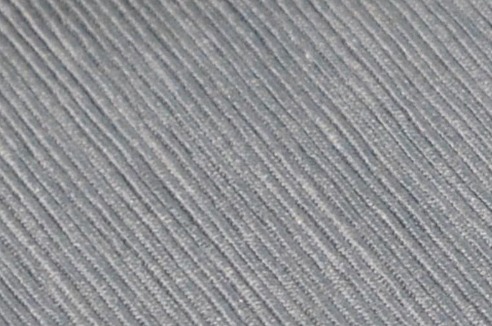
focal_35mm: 483
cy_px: -592
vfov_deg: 2.8
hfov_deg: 4.2
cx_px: 1185
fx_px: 6589
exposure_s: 1/80
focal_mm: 50
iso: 400
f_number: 4.5
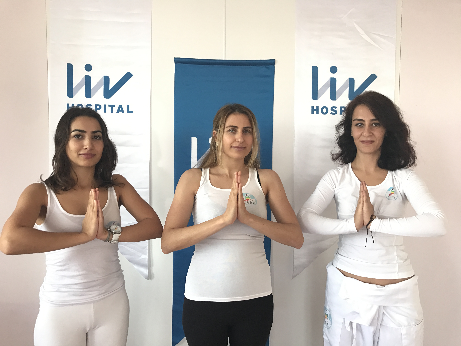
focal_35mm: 28
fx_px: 373
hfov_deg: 63.4
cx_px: 230
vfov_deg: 49.7
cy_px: 173
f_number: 1.8
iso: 25
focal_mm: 3.99
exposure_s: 1/33
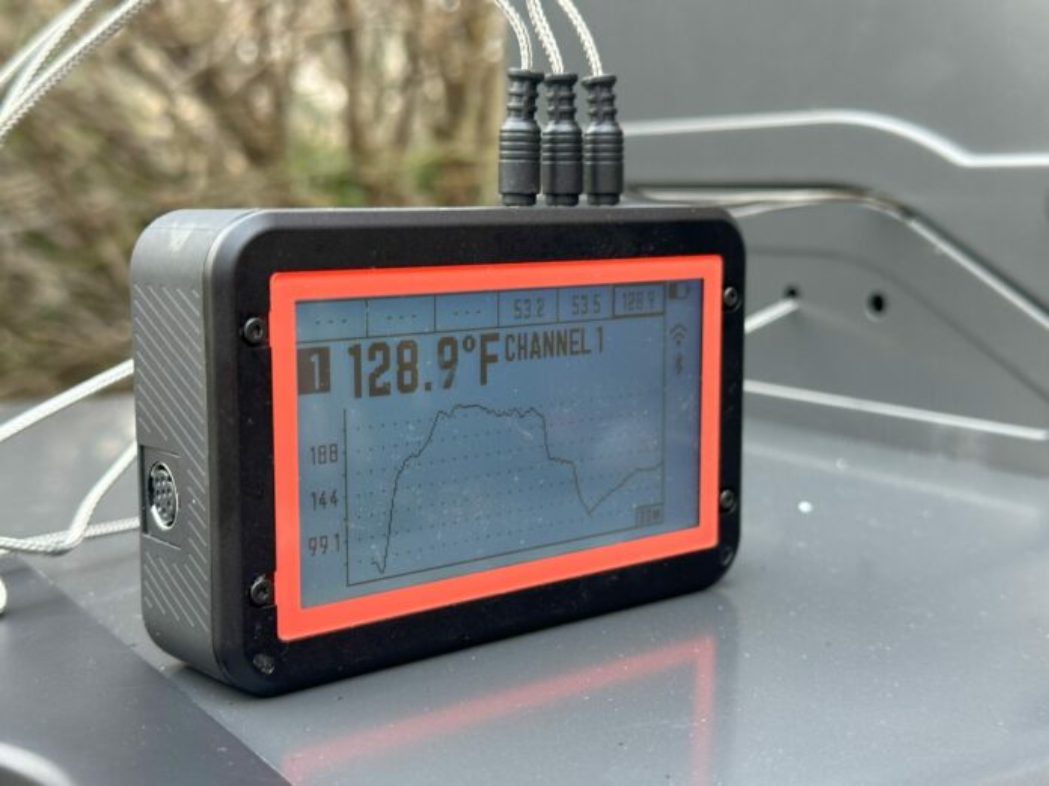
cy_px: 393
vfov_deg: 30.3
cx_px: 524
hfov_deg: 39.7
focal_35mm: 48
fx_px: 1455
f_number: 1.78
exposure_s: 1/50
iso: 160
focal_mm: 6.86
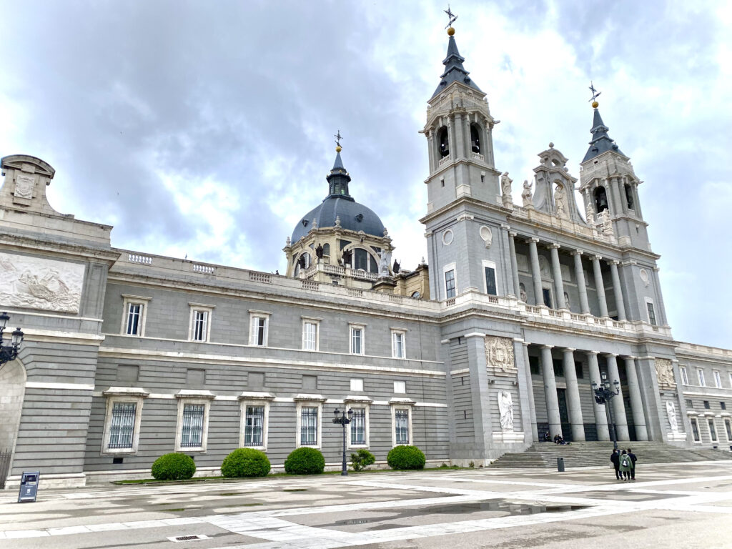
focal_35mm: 26
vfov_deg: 53.1
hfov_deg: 67.3
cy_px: 274
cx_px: 366
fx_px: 550
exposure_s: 1/534
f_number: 1.8
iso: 32
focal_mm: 4.25
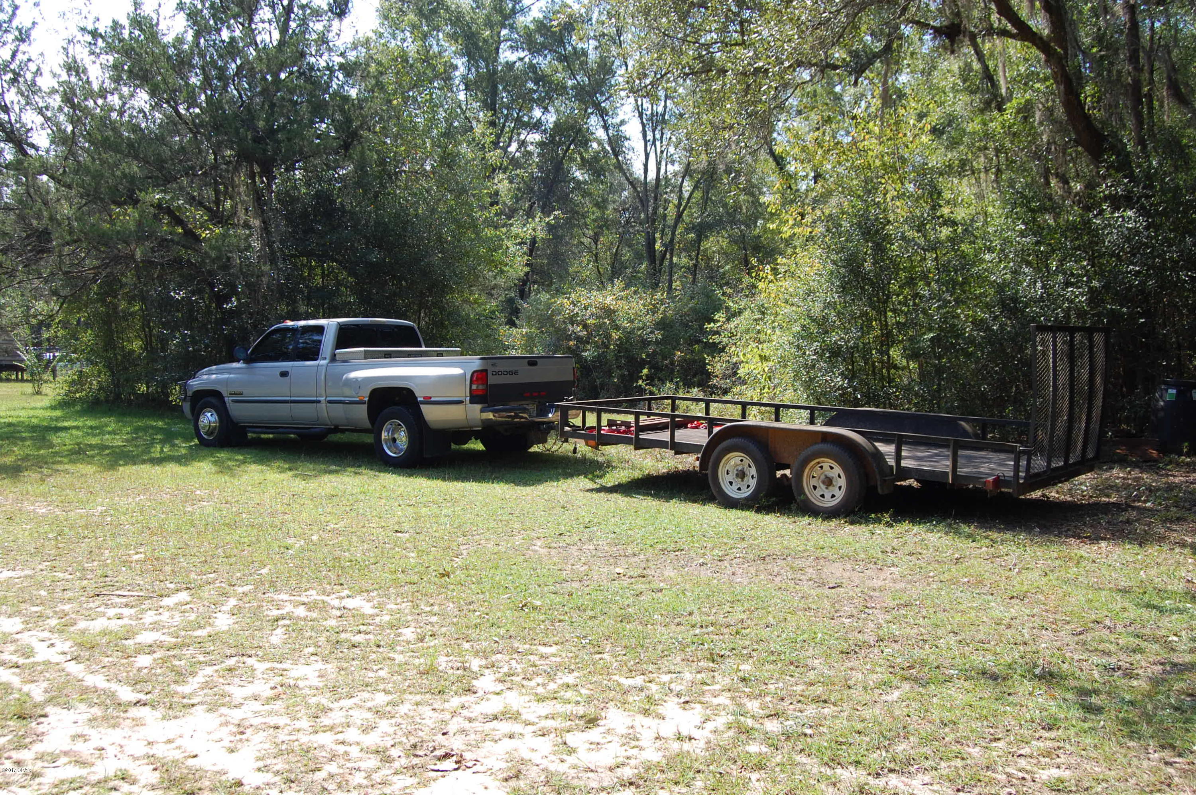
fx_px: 1095
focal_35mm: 33
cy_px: 398
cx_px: 598
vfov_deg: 39.9
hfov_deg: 57.3
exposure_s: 1/200
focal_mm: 22
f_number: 8
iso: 200
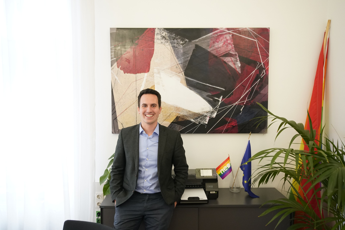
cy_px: 115
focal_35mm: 30
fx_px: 287
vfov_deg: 43.6
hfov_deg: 61.9
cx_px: 172
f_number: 2.8
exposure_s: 1/125
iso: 5000
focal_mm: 30
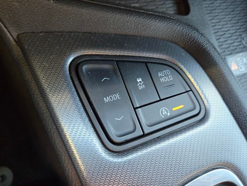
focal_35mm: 23
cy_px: 93
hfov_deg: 73.9
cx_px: 124
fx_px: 164
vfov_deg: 58.9
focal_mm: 5.4
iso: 500
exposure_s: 1/120
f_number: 1.8
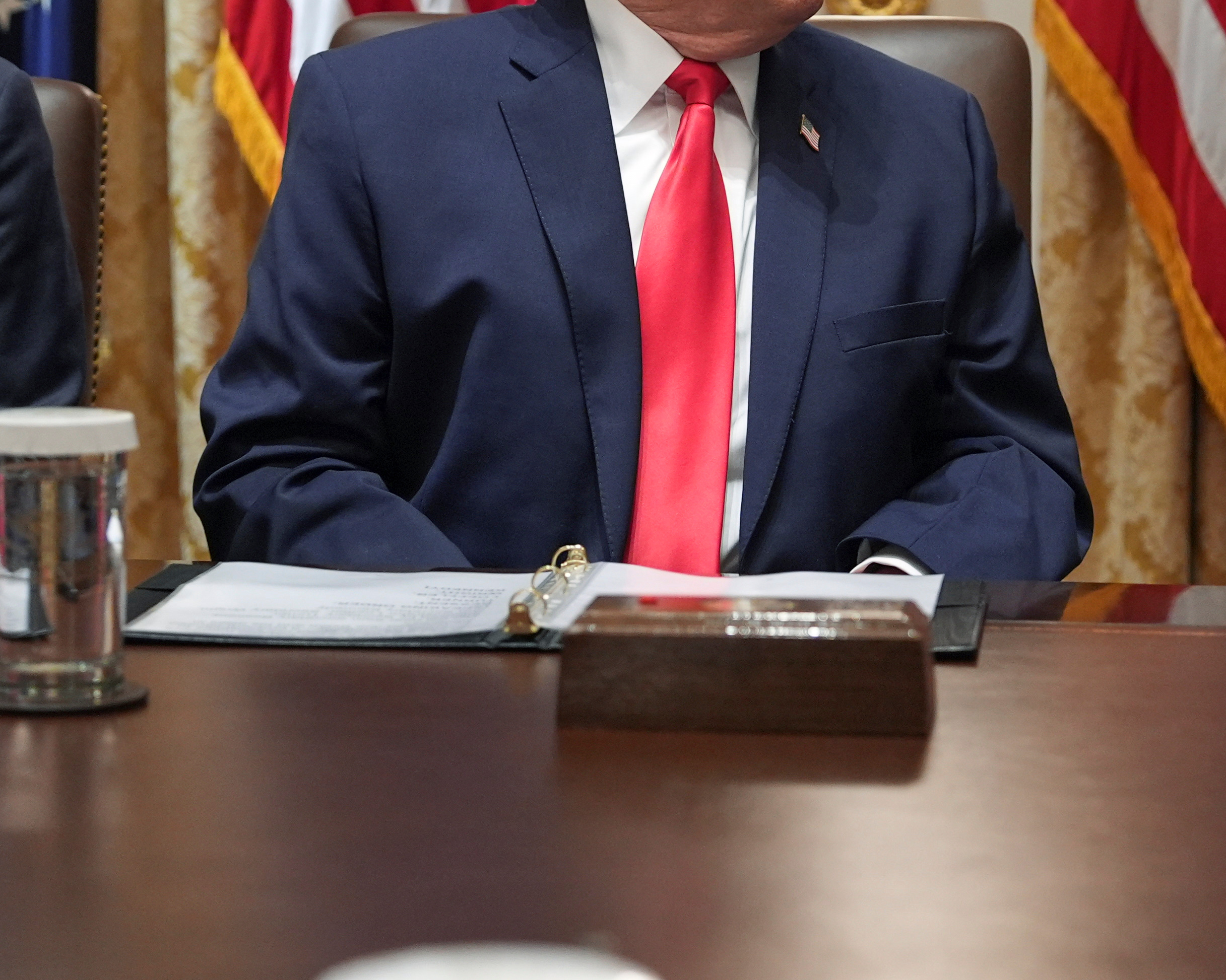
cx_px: 713
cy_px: 268
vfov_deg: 12.3
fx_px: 4535
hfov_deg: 15.4
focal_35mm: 125
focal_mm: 54
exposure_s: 1/200
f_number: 2.8
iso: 2000
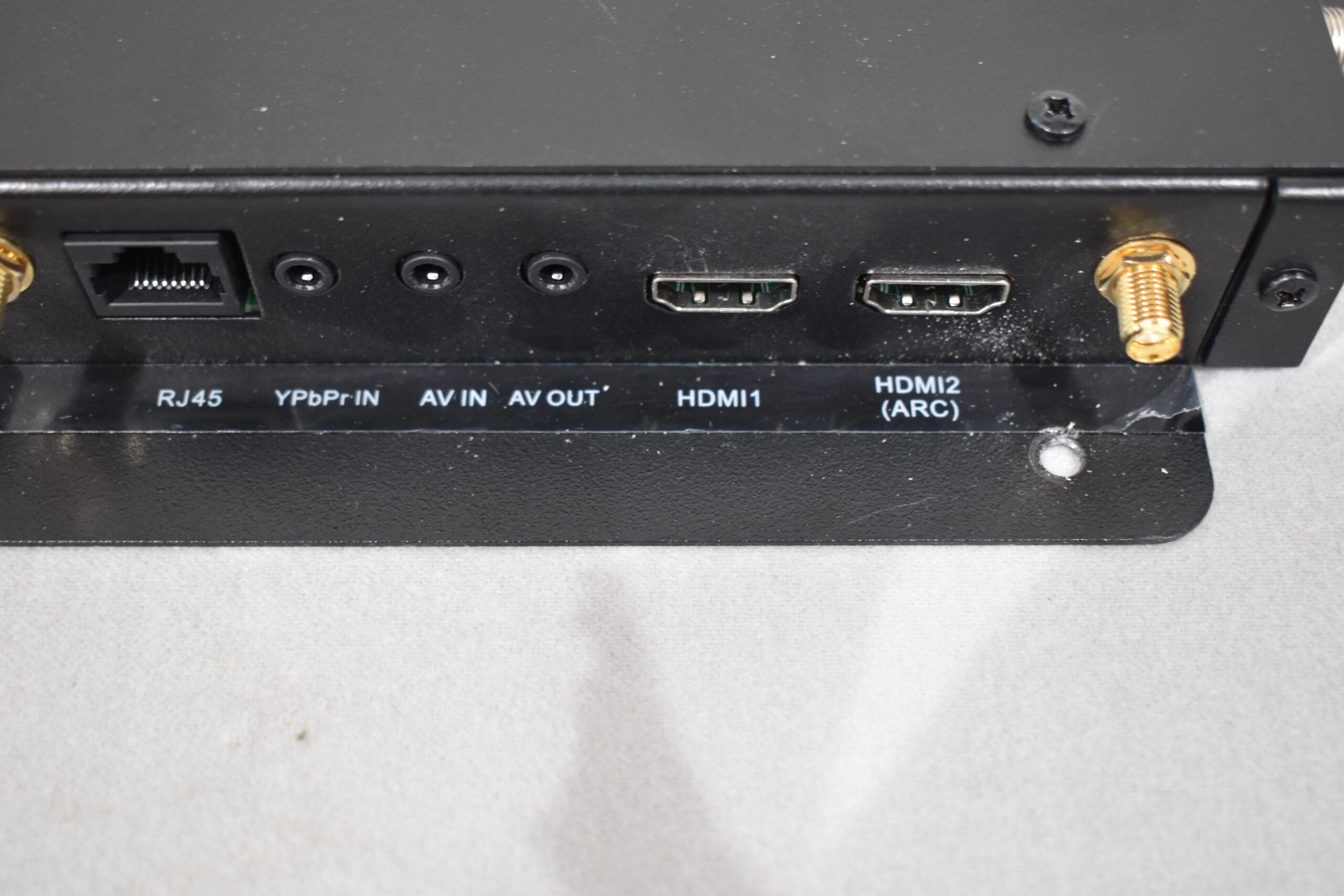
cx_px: 672
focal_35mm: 46
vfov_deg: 28.9
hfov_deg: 42.3
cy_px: 448
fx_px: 1736
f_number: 4.5
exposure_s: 1/60
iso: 800
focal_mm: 31
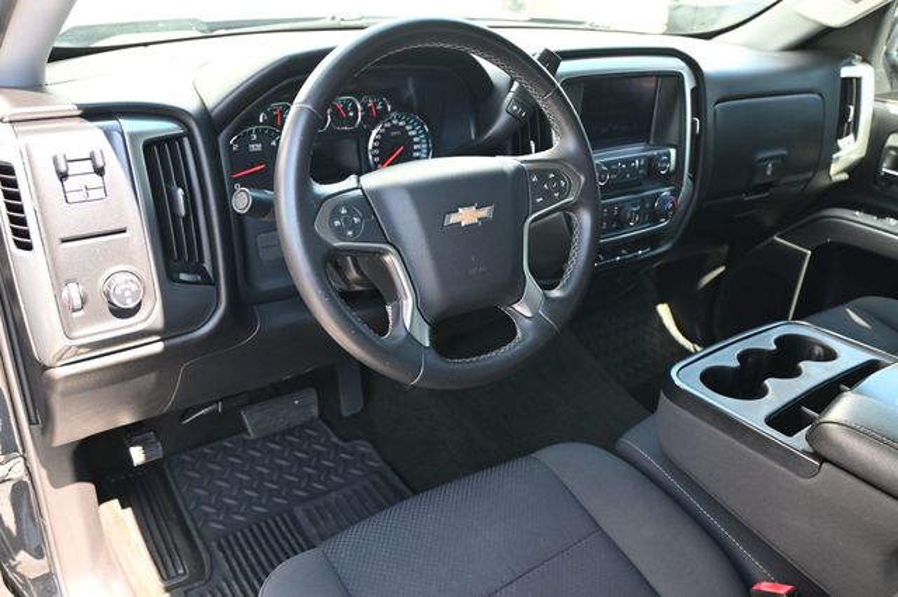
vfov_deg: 44.6
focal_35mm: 29
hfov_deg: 63.2
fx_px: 729
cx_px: 449
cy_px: 298
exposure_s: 1/125
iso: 560
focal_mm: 19.5
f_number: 3.8
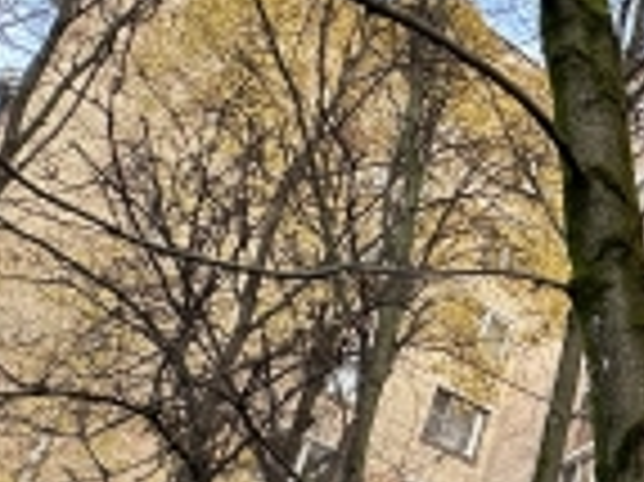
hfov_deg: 24.2
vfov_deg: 22.6
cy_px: 532
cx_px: 986
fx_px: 1134
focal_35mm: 61
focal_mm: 2.22
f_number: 2.2
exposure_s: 1/99
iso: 50
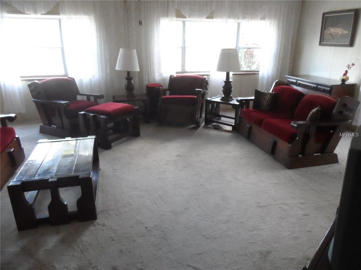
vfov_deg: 56.8
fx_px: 250
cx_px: 180
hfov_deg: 71.6
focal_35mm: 24
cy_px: 135
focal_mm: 4
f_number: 3.2
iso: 320
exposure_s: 1/30
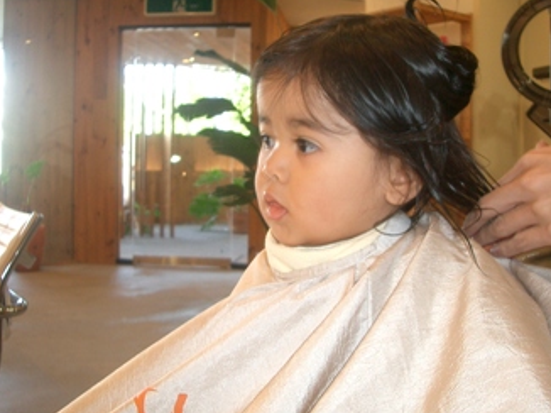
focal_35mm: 43
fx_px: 684
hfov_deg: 43.9
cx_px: 284
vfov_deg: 33.5
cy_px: 184
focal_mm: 5.8
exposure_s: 1/40
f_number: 2.6
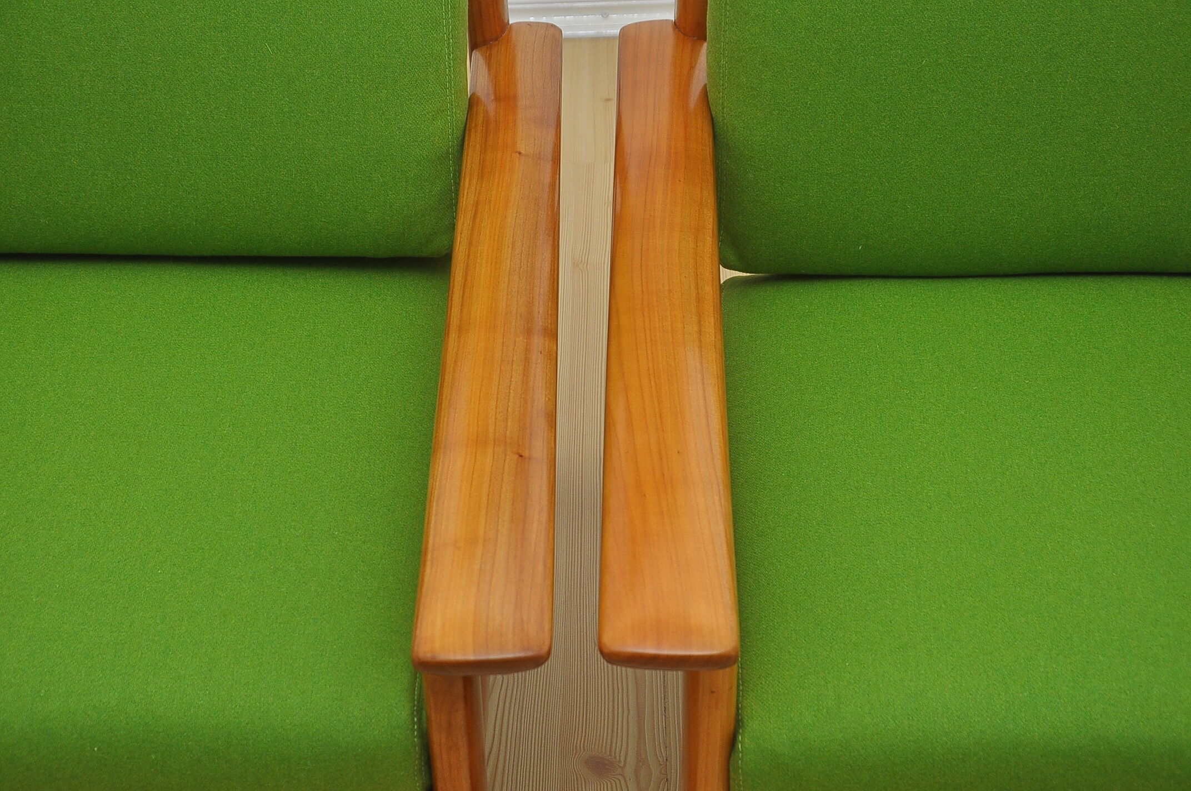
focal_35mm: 63
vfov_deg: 21.5
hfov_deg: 31.9
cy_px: 396
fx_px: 2082
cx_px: 596
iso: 400
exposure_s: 1/60
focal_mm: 42
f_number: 7.1
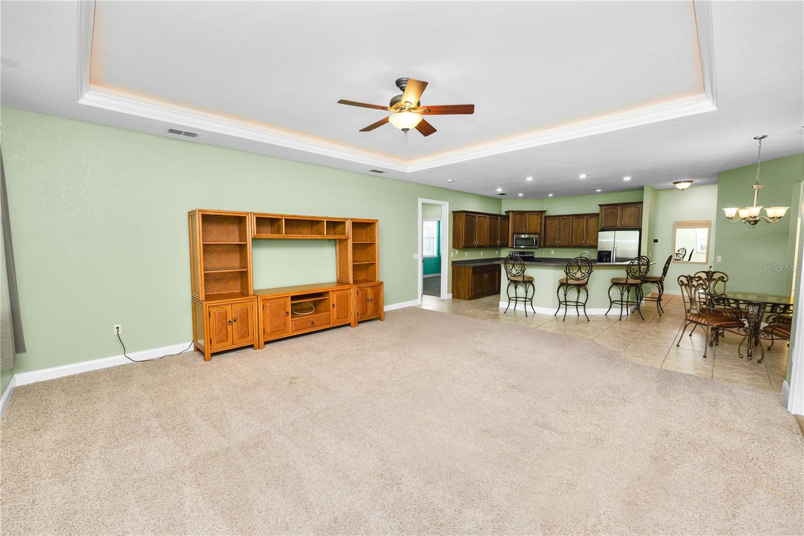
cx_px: 402
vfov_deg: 81.2
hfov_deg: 104.3
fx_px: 313
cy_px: 268
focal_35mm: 14
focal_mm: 14
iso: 400
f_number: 5.6
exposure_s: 1/60
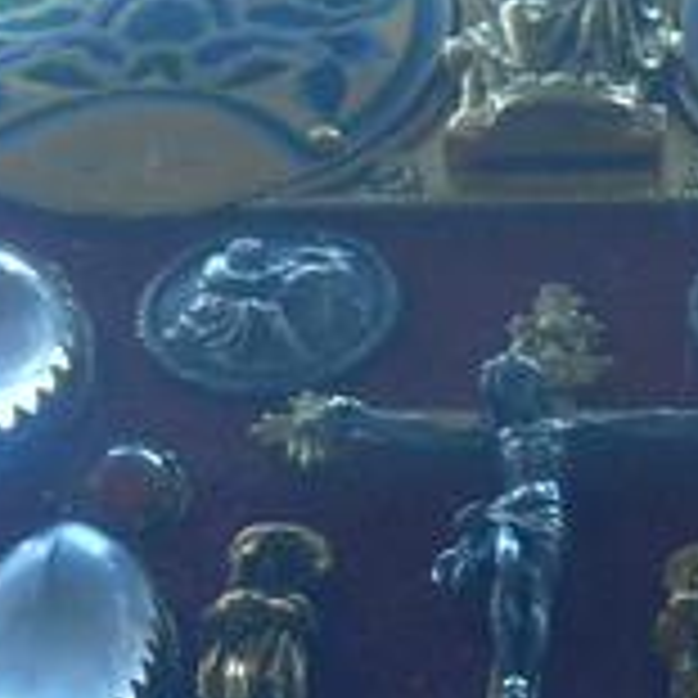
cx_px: 257
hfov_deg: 3.6
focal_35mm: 488
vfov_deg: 3.6
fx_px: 11133
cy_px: 991
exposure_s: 1/60
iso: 100
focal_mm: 24
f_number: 3.6
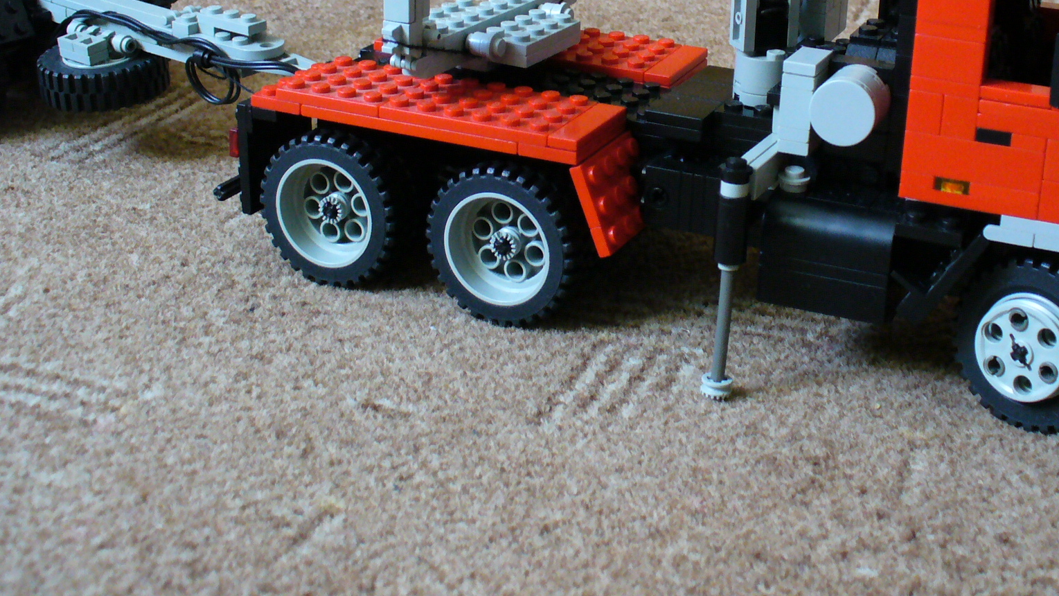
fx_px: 1516
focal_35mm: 54
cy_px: 103
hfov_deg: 38.3
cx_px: 648
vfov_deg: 21.9
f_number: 2.8
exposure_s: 1/20
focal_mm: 6.1
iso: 200
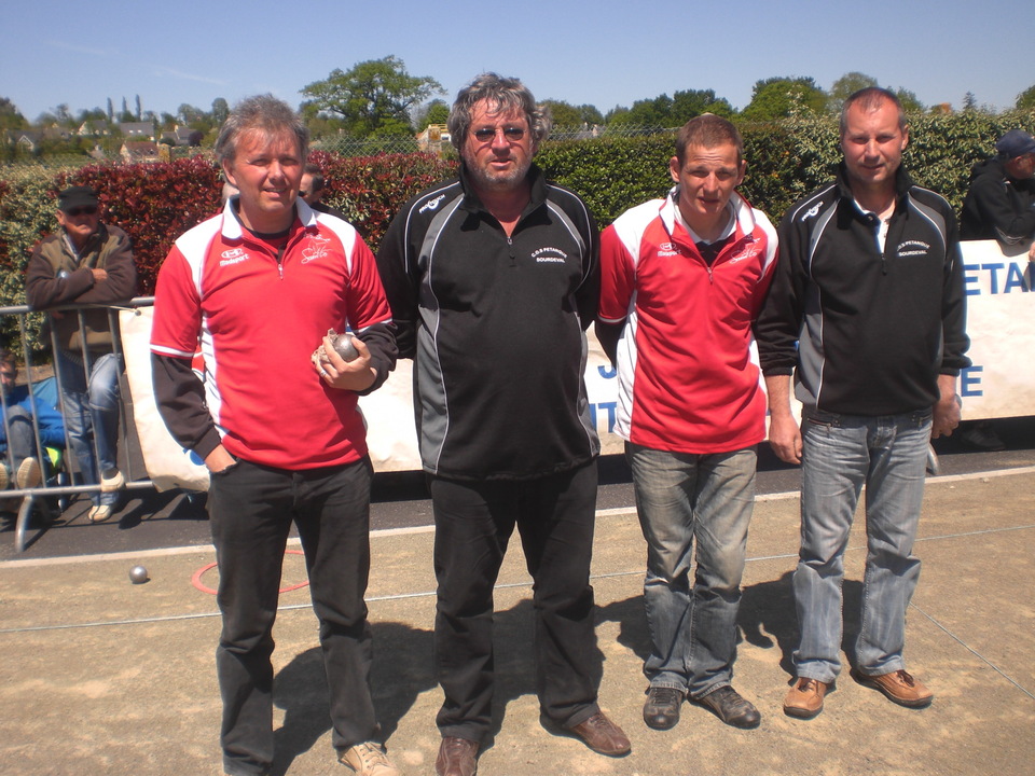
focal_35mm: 38
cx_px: 518
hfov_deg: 49.0
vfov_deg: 37.7
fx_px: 1136
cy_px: 388
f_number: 4.4
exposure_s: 1/320
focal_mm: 6.3
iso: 50
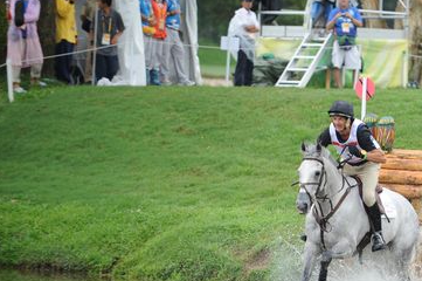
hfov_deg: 6.5
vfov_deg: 4.3
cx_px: 367
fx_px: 3736
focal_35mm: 319
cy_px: 200
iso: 500
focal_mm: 180
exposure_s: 1/500
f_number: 2.8
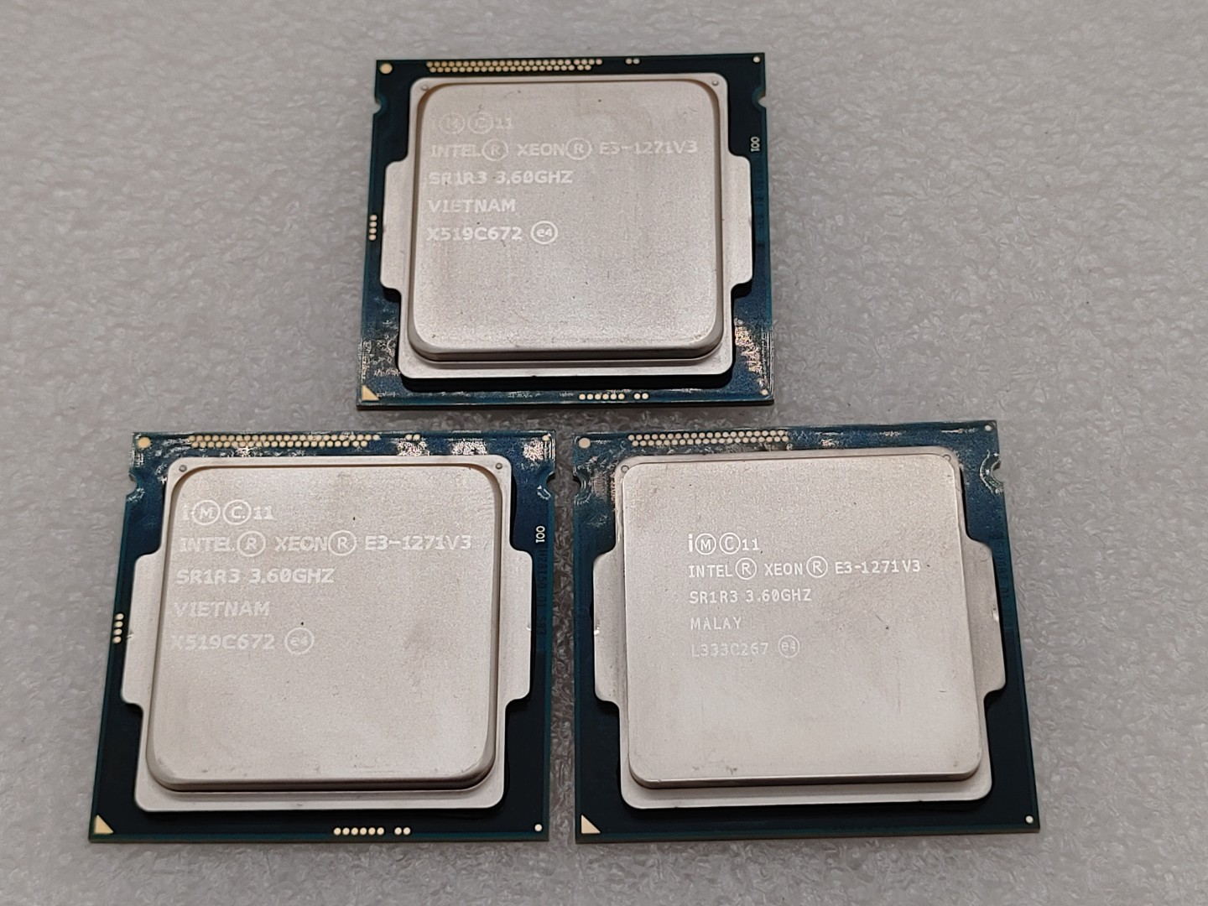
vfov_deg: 23.7
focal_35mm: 62
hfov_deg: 31.2
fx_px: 2164
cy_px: 453
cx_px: 604
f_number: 1.8
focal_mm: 4.36
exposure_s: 1/370
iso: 50
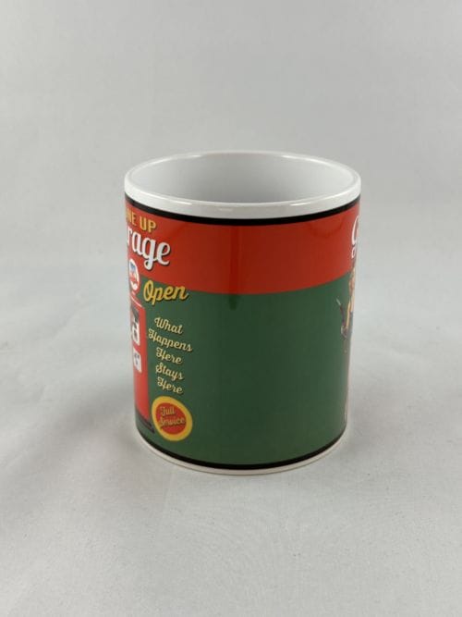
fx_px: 854
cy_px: 308
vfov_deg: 39.7
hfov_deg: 30.3
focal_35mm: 48
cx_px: 231
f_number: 1.78
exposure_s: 1/100
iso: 50
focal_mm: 6.86
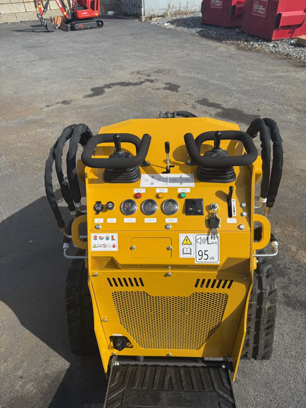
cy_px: 204
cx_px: 153
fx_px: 283
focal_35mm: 24
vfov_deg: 71.6
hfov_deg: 56.8
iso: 80
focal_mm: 6.76
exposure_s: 1/6711
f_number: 1.78
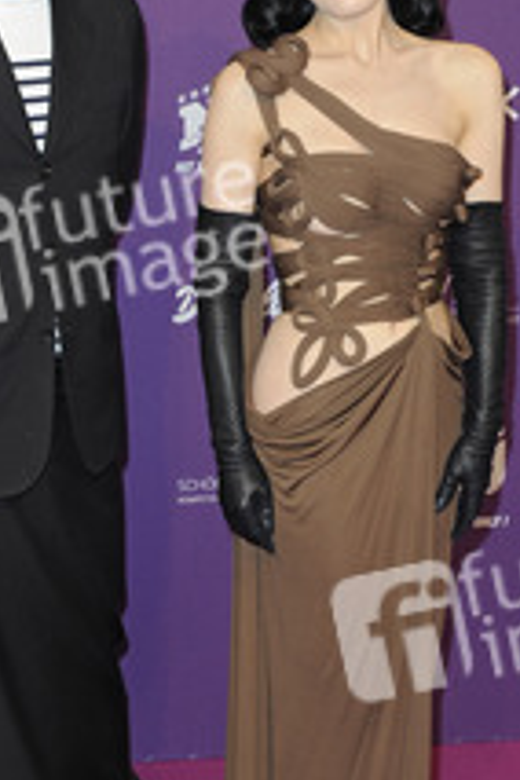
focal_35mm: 90
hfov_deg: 15.2
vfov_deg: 22.6
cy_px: 432
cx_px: 187
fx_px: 1950
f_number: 6.3
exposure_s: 1/200
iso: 500
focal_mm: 48
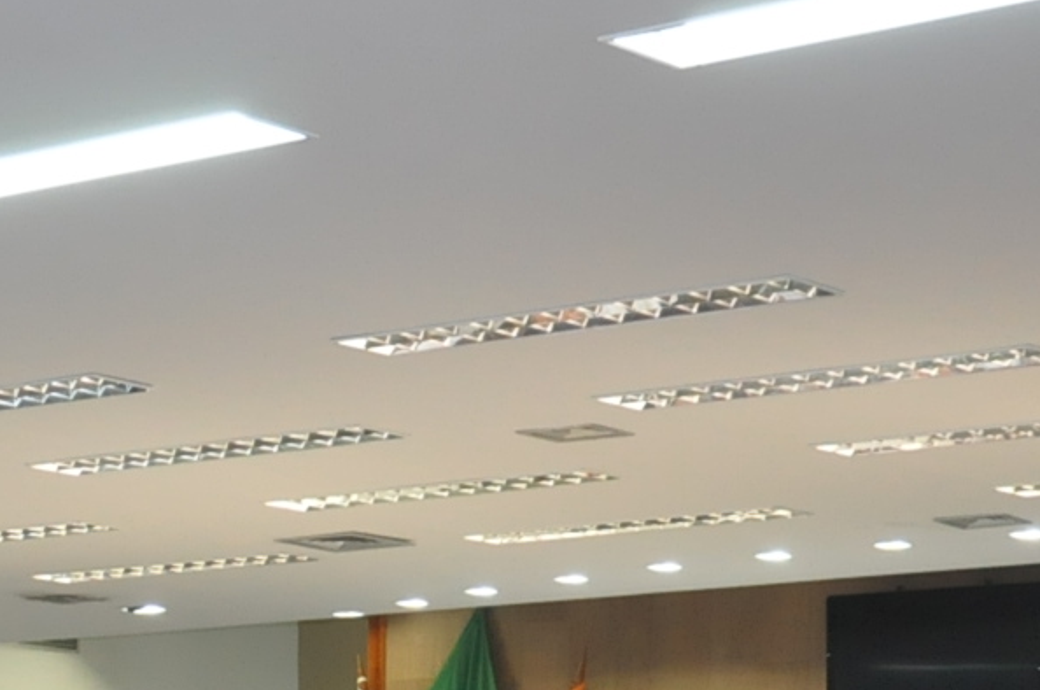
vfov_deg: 10.1
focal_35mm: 130
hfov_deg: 15.5
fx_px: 3749
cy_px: 1082
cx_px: -35
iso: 2000
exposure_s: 1/100
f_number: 5
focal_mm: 24
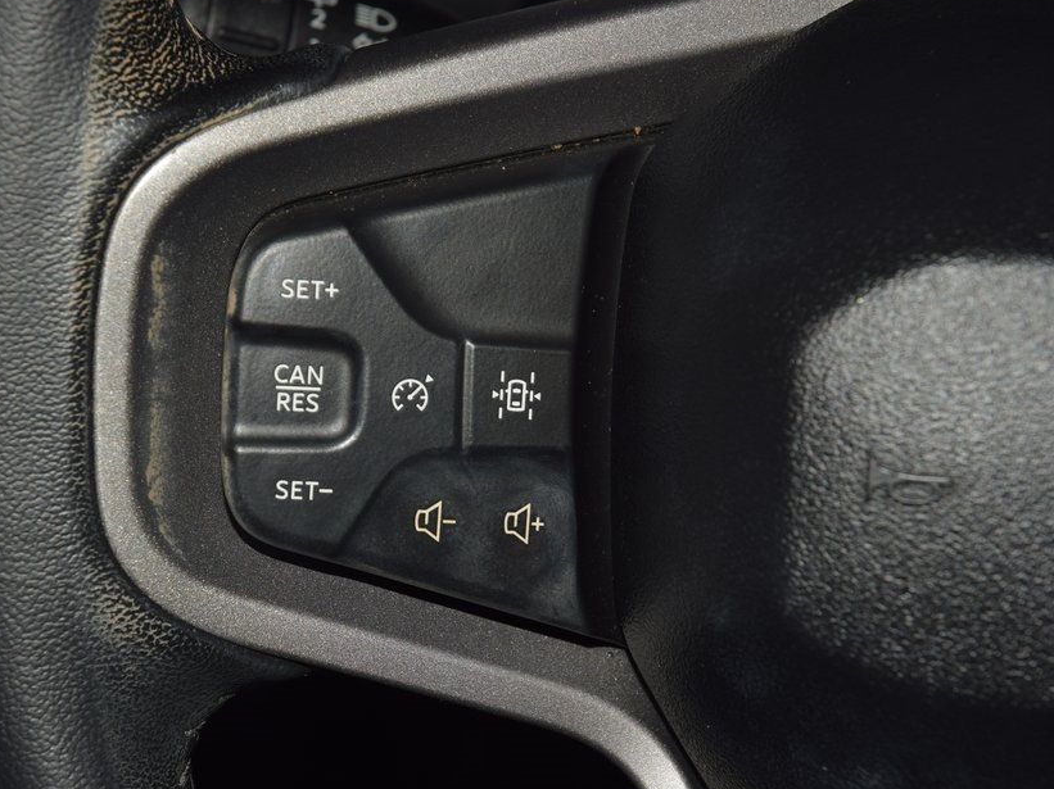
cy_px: 398
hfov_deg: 15.6
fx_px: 3835
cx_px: 458
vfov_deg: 11.8
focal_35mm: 126
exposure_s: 1/125
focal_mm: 70
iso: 100
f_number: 8
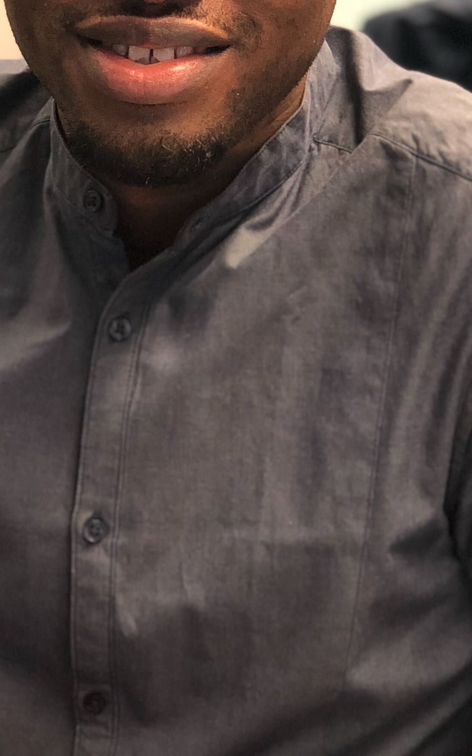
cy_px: 291
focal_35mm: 126
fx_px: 2594
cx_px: 241
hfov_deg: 10.4
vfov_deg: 16.6
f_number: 2.4
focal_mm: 6
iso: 160
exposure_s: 1/24
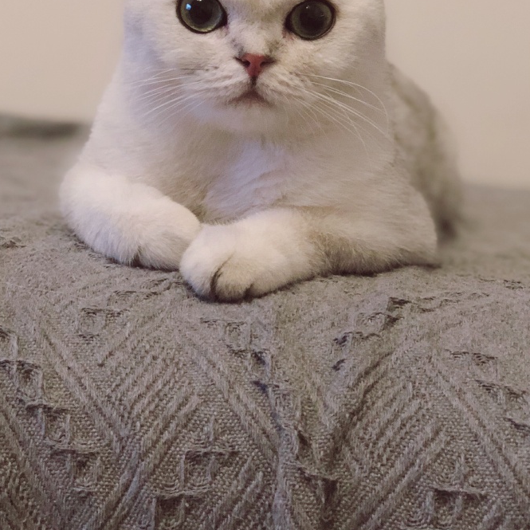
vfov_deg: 20.7
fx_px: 1438
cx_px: 240
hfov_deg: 20.9
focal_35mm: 83
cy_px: 136
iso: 160
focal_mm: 6
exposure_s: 1/13
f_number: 2.4
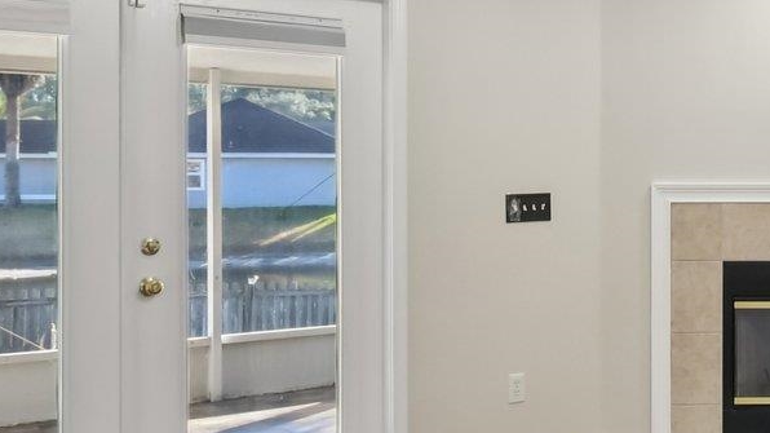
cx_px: 840
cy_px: 178
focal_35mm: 54
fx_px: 1102
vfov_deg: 22.2
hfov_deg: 33.7
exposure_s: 1/15
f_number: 8
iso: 400
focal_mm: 10
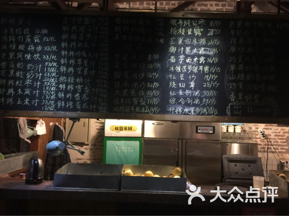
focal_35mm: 29
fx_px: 242
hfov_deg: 61.7
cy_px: 108
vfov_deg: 48.2
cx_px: 144
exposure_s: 1/4
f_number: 2.2
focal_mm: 4.15
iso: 64
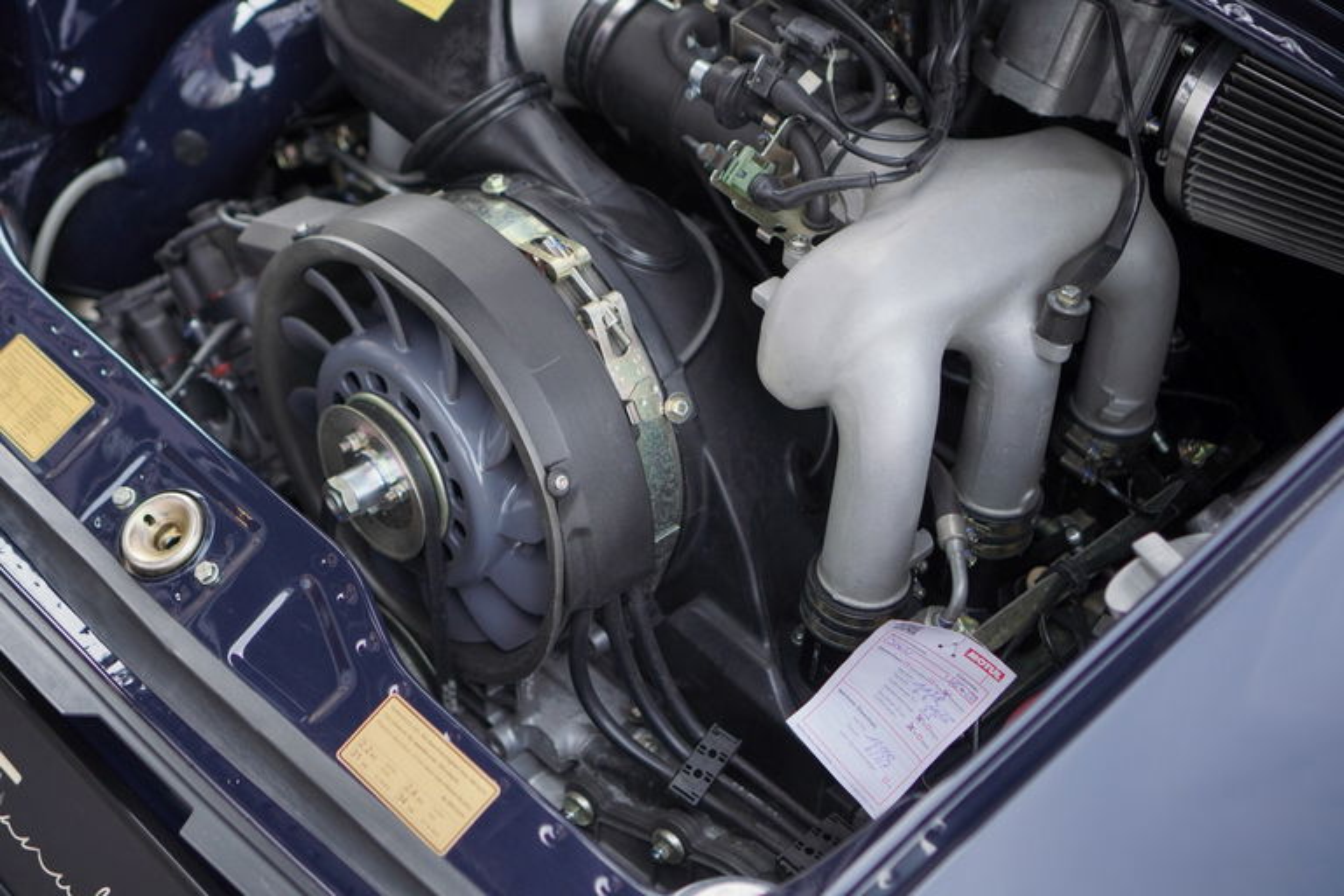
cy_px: 448
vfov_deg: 25.8
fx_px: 1960
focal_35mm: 52
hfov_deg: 37.9
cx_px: 672
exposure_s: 1/1000
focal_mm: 35
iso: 400
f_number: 2.2
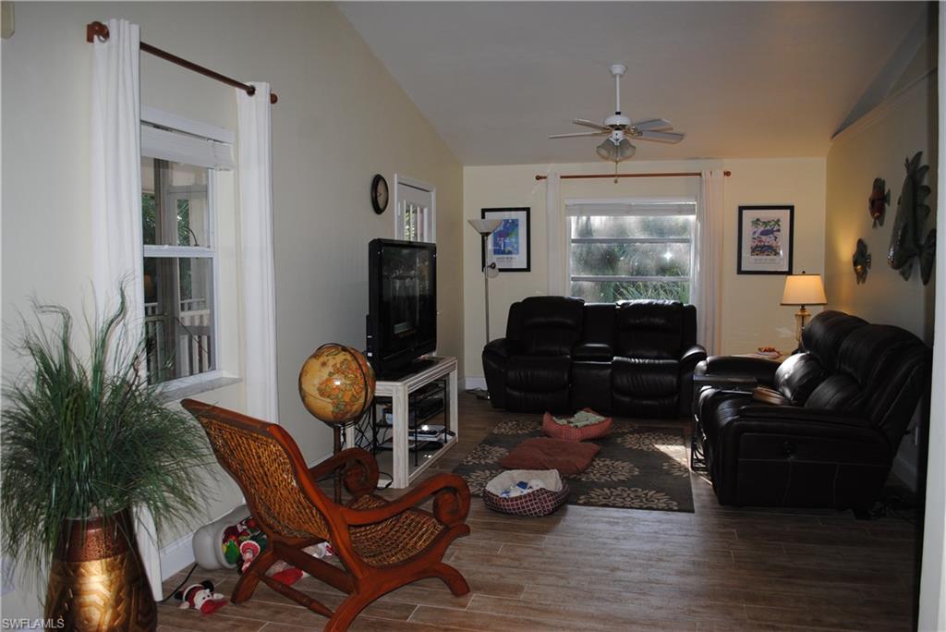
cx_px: 473
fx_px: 710
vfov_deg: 48.0
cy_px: 316
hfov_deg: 67.4
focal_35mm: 27
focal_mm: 18
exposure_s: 1/60
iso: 200
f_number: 3.5
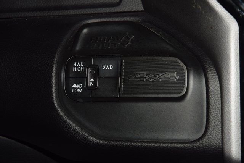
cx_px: 122
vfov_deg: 13.0
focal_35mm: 105
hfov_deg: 19.5
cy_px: 82
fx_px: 712
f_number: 8
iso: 100
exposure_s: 1/125
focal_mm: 70
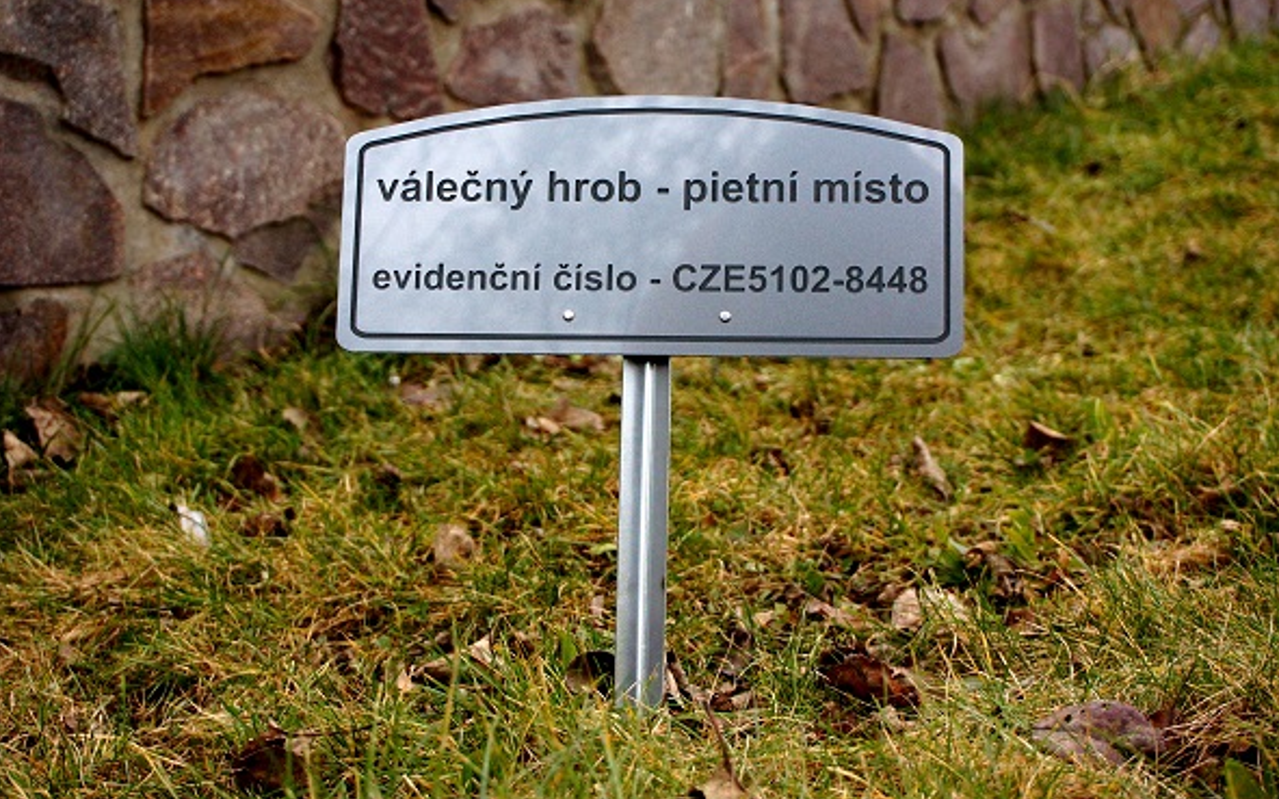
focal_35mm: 60
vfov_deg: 21.6
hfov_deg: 34.0
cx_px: 636
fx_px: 2091
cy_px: 368
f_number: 5.6
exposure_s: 1/1250
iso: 1600
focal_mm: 39
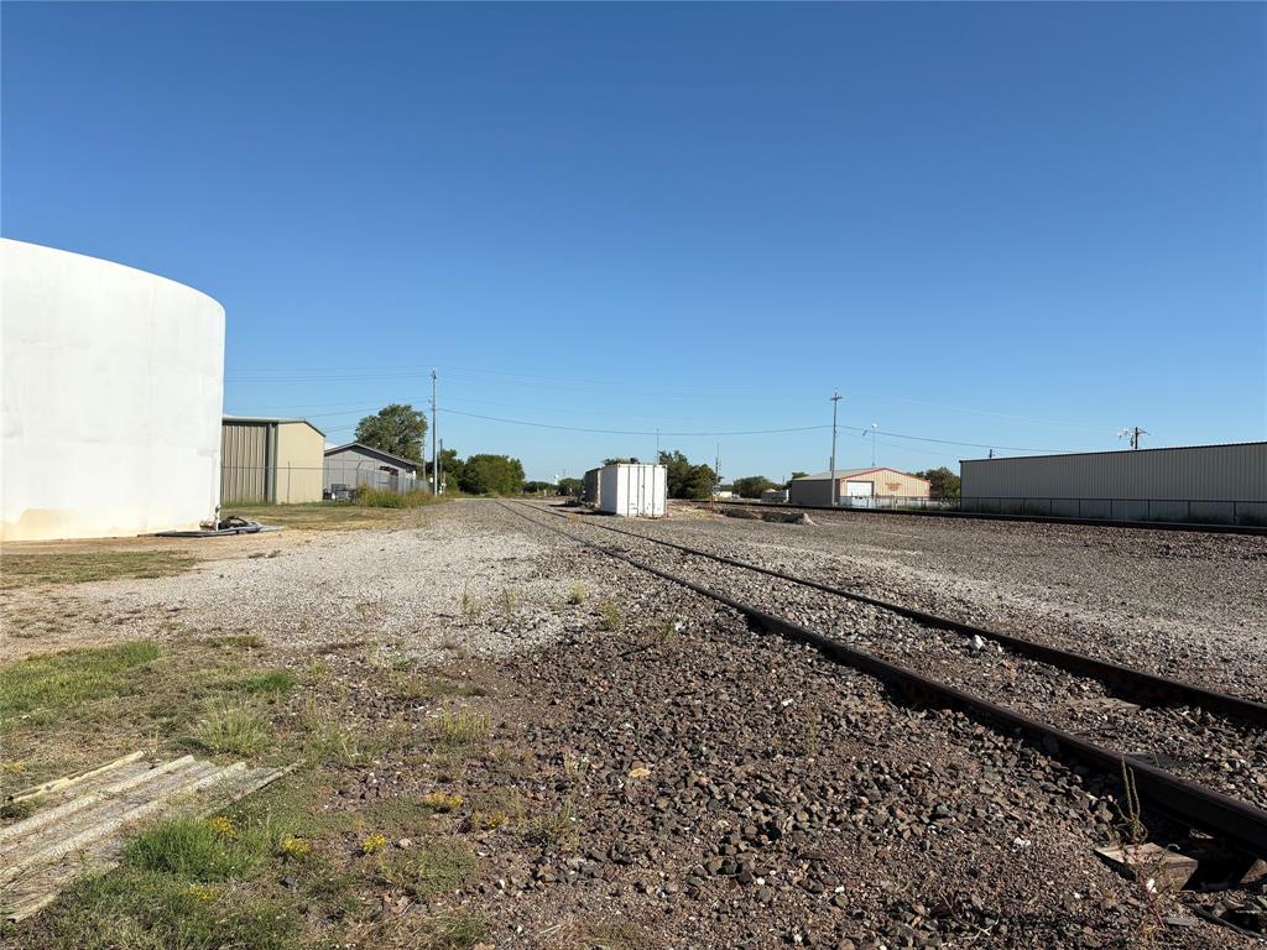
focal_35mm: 26
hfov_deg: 67.3
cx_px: 634
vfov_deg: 53.1
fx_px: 952
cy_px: 475
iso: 50
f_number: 1.6
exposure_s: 1/4608
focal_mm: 5.96
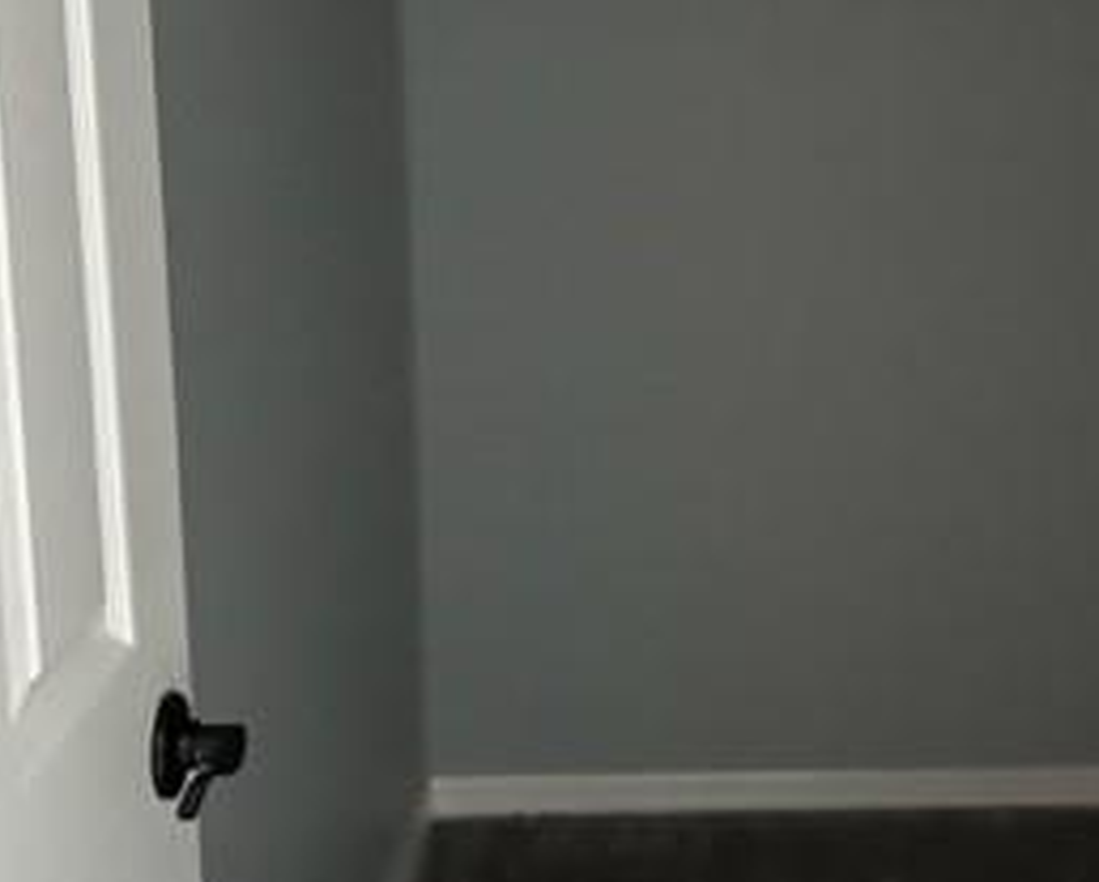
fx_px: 1889
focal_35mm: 58
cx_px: 882
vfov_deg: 26.3
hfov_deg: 31.6
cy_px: 401
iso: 1000
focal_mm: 6.86
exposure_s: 1/30
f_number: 1.78
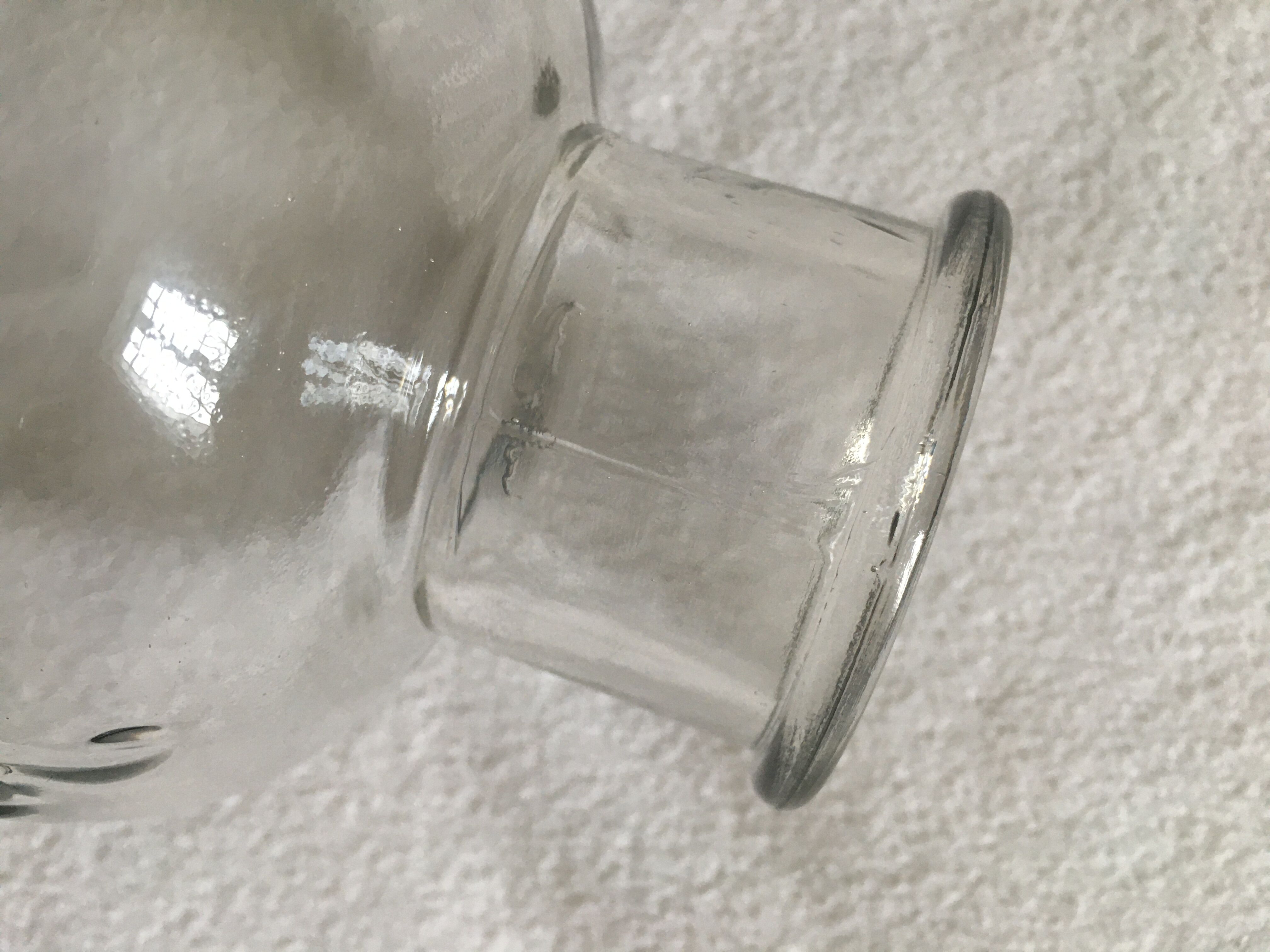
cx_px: 635
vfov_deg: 48.2
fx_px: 1064
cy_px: 476
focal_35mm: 29
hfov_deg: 61.7
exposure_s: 1/33
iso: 100
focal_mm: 4.15
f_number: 2.2
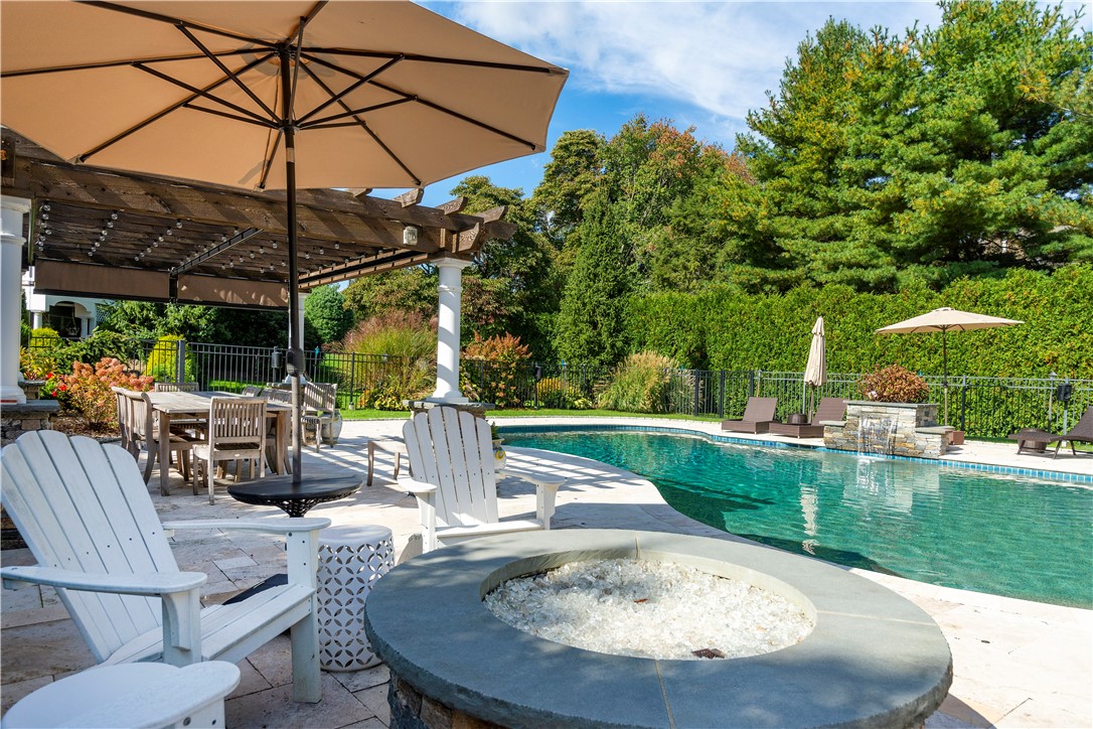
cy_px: 364
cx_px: 546
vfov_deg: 57.2
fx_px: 668
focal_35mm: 22
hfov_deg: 78.6
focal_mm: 22
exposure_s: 1/160
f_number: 9
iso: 100
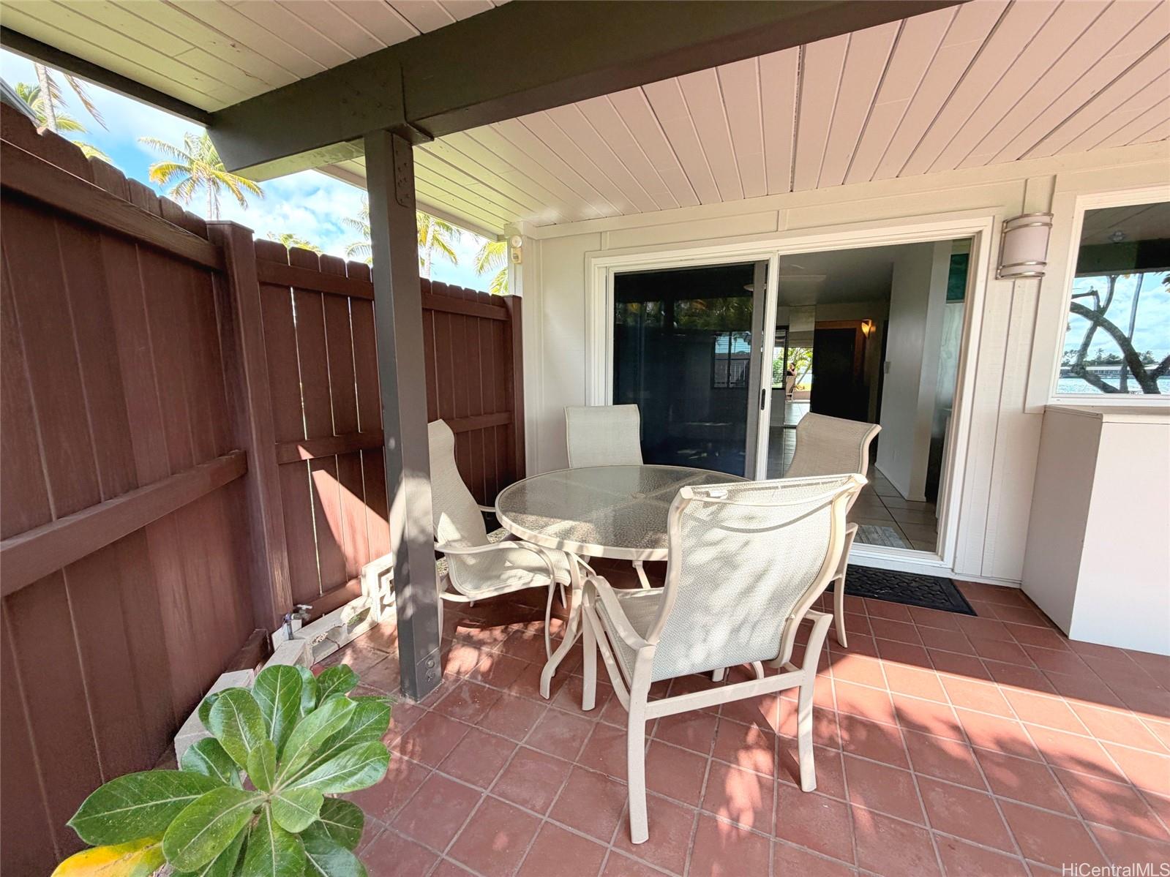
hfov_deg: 102.1
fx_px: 473
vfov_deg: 85.7
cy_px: 438
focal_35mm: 14
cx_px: 585
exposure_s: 1/215
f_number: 2.2
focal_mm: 2.22
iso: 40
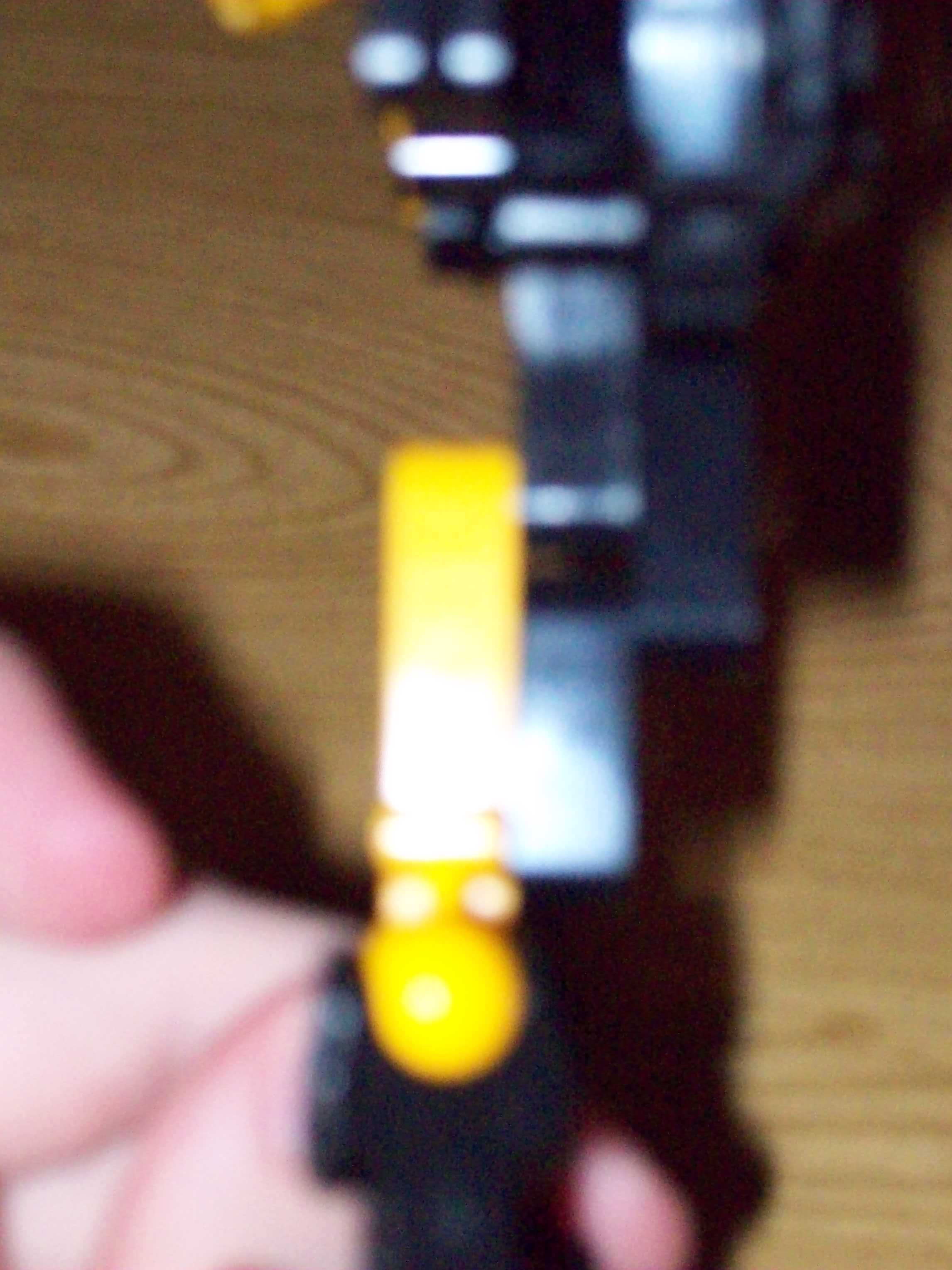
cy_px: 635
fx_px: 2567
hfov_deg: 21.0
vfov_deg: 27.8
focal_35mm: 70
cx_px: 476
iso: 800
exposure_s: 1/194
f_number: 3.8
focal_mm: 11.6
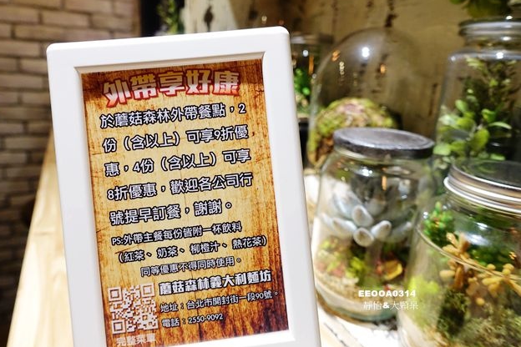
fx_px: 362
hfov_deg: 71.5
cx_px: 251
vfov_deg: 51.3
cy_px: 171
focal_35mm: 25
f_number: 2.8
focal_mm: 8.8
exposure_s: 1/80
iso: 800
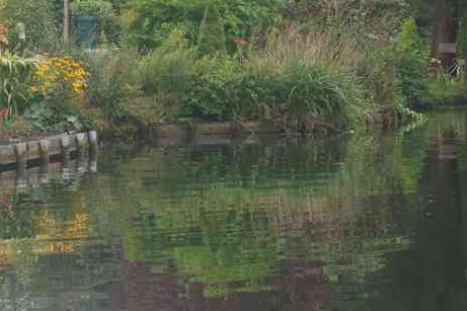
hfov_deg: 15.7
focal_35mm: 130
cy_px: 95
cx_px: 116
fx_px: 1686
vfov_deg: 10.5
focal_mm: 40
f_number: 7.1
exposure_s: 1/80
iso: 400
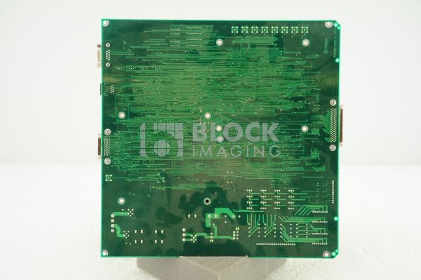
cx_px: 210
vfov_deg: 29.8
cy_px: 140
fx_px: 526
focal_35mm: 45
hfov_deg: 43.6
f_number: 8
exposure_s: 1/125
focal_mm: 45
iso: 1600
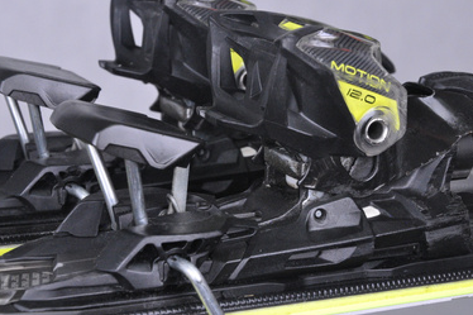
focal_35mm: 119
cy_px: 155
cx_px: 249
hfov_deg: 17.2
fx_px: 1563
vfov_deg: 11.5
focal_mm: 66
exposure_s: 1/125
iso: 3200
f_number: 8
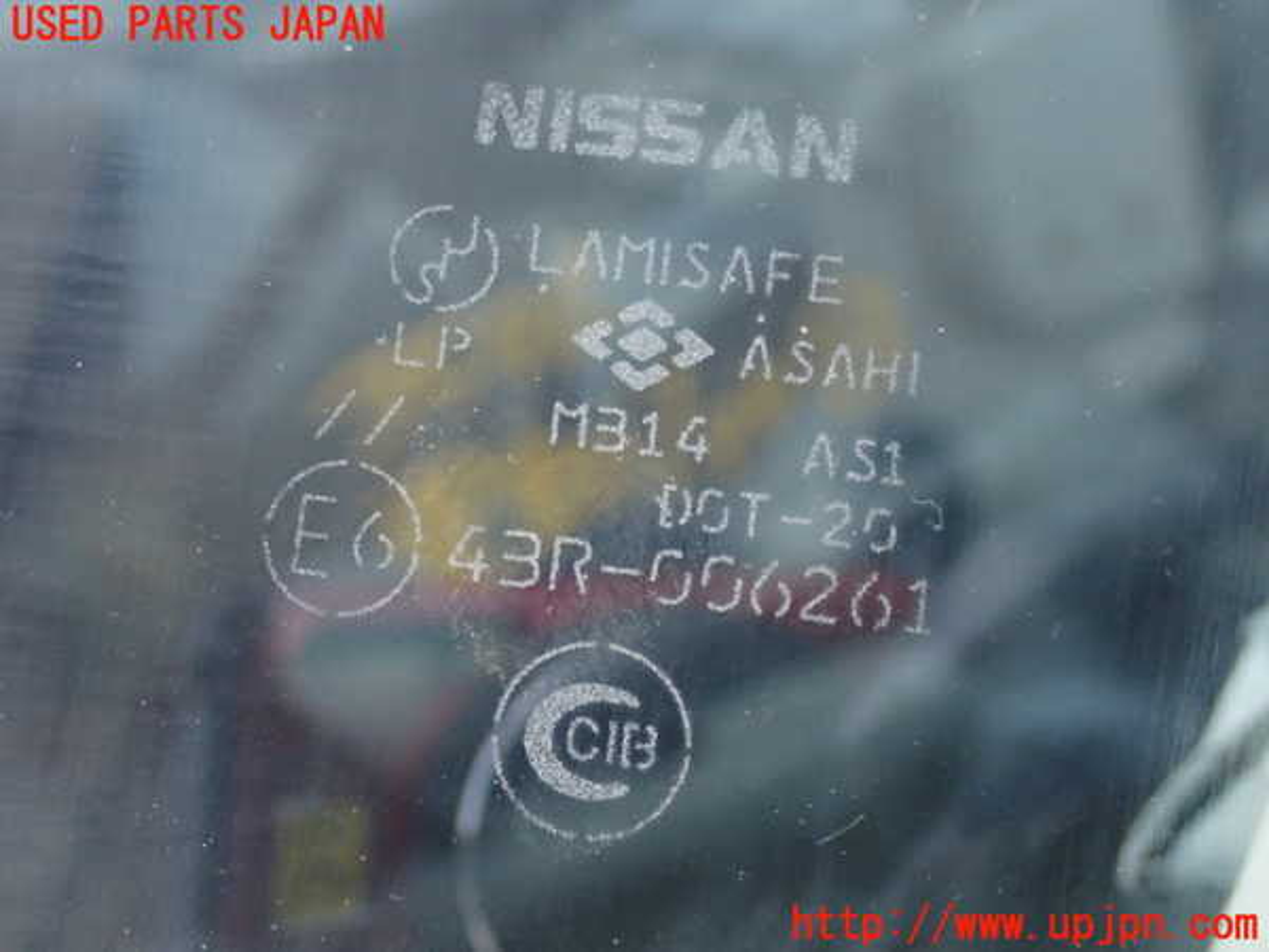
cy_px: 476
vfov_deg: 21.9
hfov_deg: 29.0
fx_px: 2456
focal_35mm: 67
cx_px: 634
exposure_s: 1/50
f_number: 3.8
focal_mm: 11.88
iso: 800
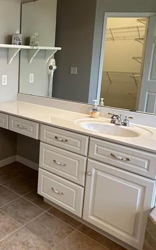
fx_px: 238
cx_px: -5
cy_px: 103
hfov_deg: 32.9
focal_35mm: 35
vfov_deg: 55.0
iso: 200
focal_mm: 2.22
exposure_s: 1/60
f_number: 2.2
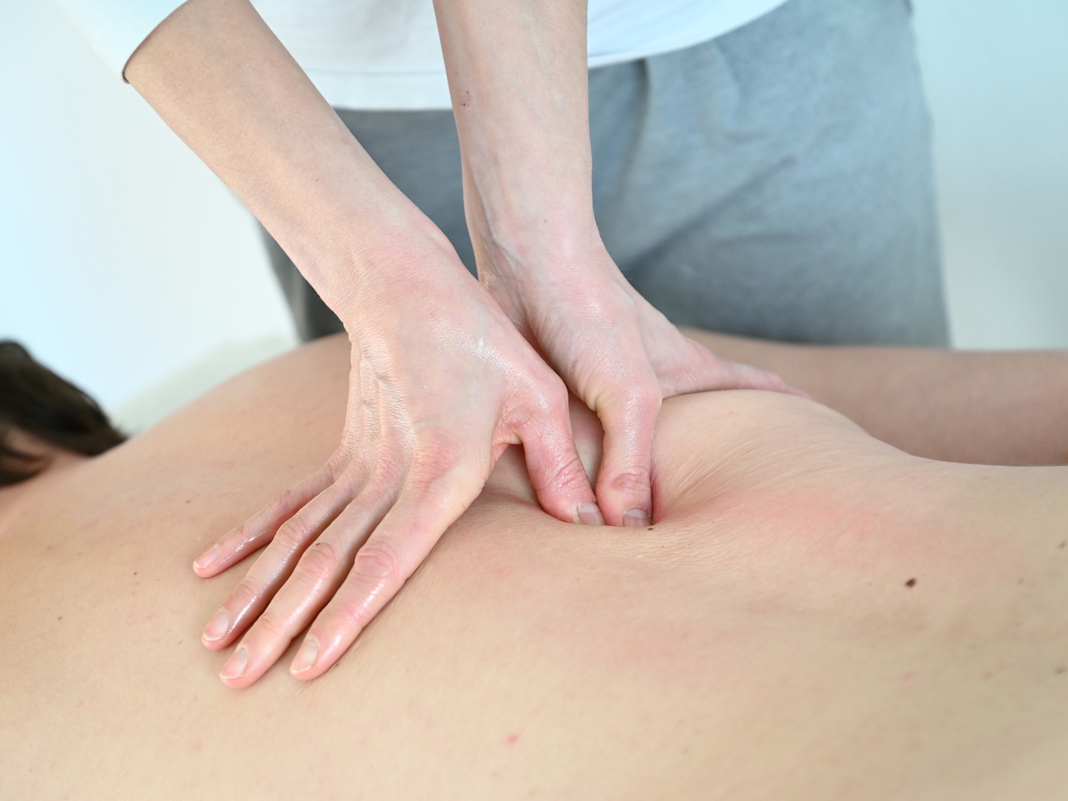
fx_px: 2345
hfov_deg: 25.7
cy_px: 400
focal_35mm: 76
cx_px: 548
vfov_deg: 19.4
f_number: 4.5
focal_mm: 70
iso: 2000
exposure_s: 1/200
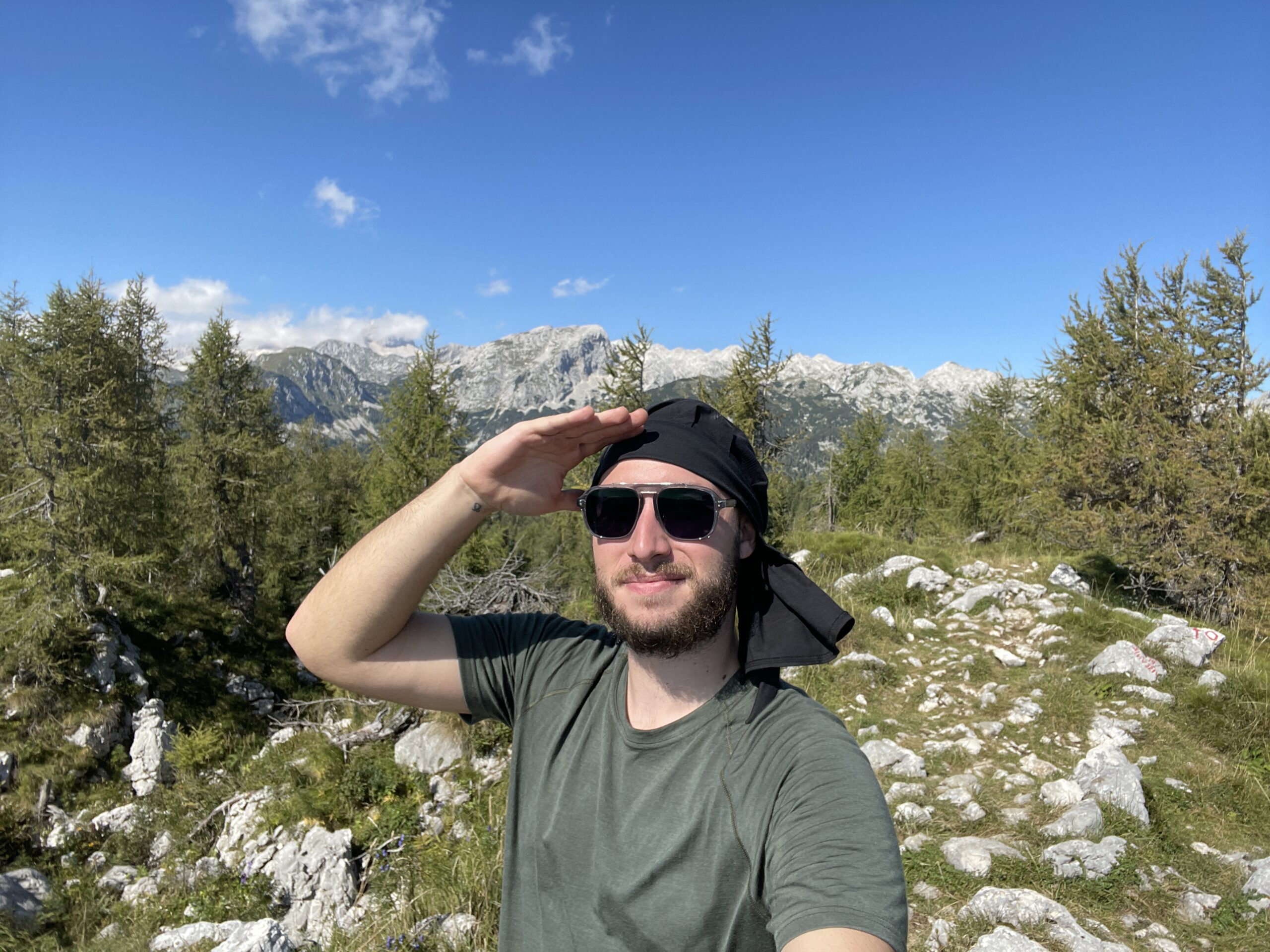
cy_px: 476
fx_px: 844
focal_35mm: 23
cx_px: 635
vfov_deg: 58.9
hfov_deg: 73.9
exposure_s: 1/1497
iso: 32
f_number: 2.2
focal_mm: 2.71
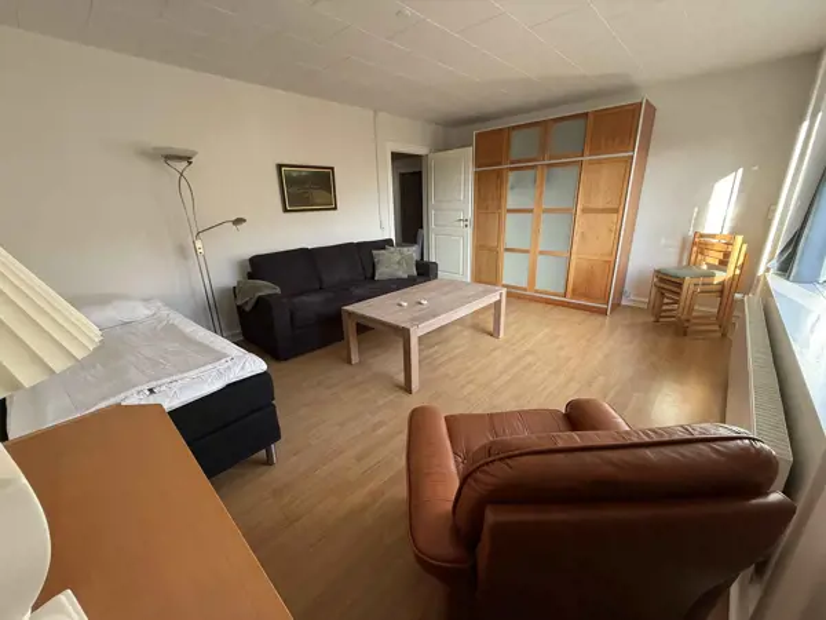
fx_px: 334
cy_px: 310
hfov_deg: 102.1
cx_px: 413
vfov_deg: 85.7
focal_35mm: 14
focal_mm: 2.22
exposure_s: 1/99
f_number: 2.2
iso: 200
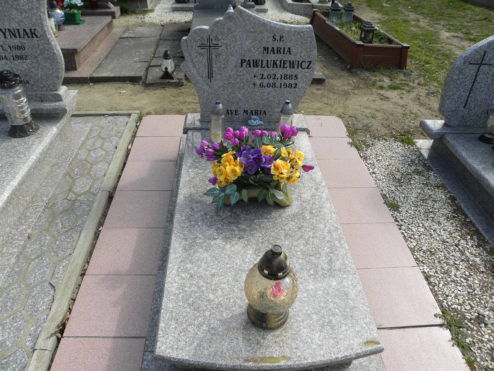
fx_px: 371
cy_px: 186
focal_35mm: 26
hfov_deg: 67.3
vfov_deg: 53.1
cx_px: 247
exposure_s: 1/211
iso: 64
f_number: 4.5
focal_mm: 4.6
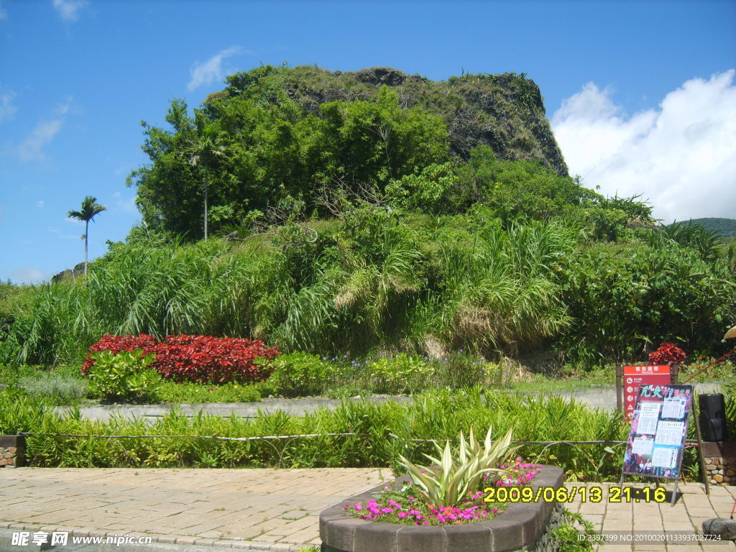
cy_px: 276
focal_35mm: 35
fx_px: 744
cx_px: 368
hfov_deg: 52.6
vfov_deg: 40.7
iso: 50
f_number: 7.1
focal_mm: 7.4
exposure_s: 1/180
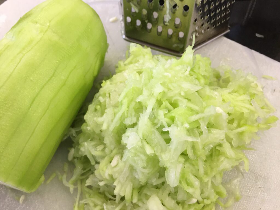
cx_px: 140
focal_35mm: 29
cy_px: 105
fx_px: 235
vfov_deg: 48.2
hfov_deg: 61.7
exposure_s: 1/33
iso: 125
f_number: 2.2
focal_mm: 4.15
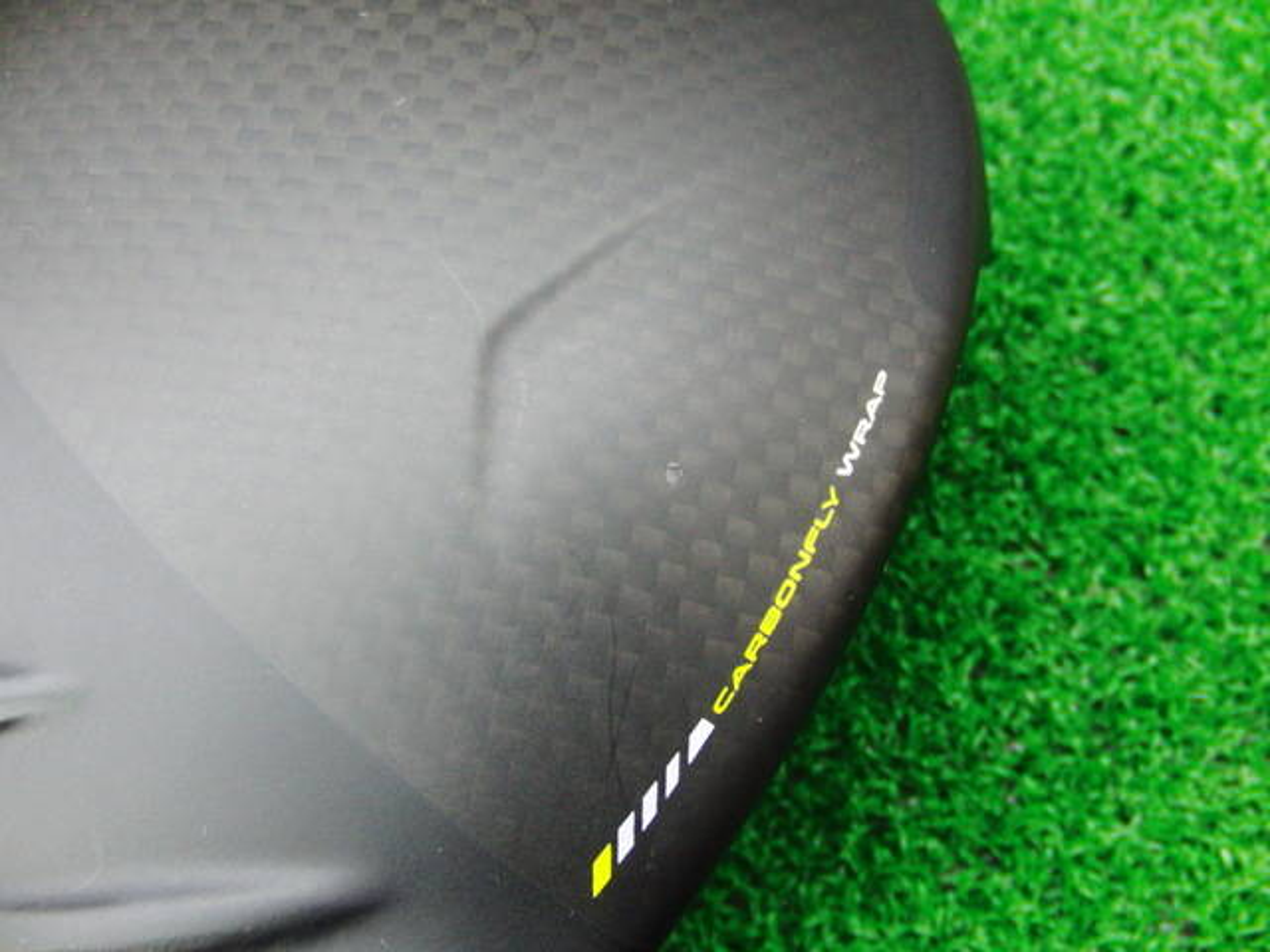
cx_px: 635
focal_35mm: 37
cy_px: 476
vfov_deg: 38.7
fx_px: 1357
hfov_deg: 50.1
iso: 400
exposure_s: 1/15
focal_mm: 6.42
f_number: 3.6
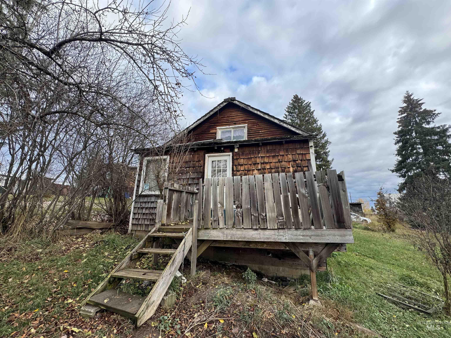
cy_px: 169
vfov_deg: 85.7
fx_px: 182
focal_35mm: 14
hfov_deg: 102.1
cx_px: 226
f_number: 2.2
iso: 64
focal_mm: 2.22
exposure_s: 1/99
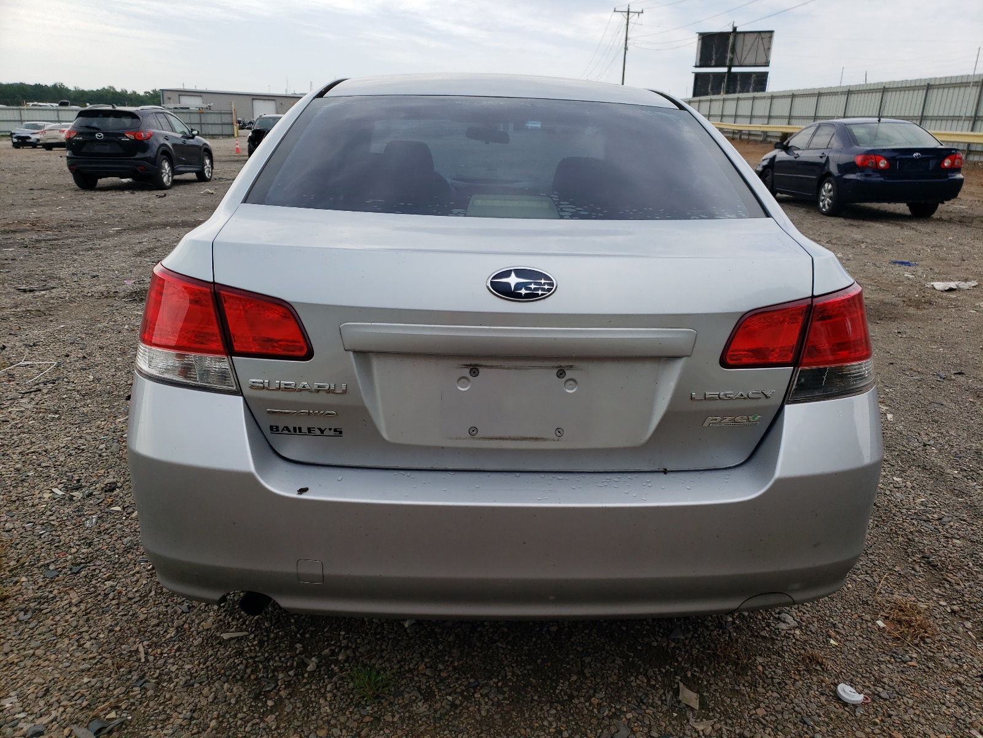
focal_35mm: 26
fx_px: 738
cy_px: 369
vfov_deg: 53.1
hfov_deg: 67.3
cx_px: 492
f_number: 1.5
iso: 50
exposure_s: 1/2000
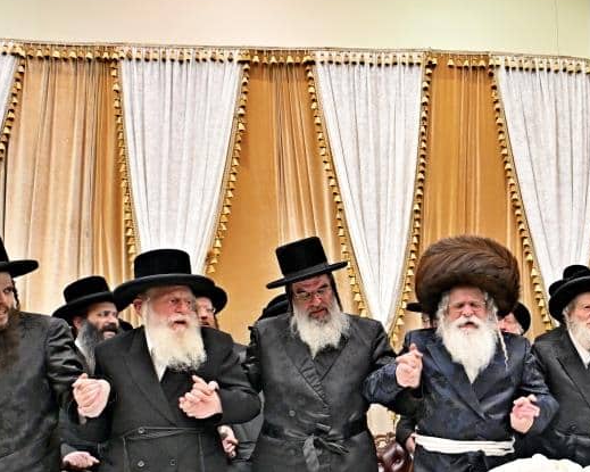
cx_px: 450
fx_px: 646
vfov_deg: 39.6
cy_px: 316
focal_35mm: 37
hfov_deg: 47.1
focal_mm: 13.5
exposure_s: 1/200
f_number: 3.8
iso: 1000
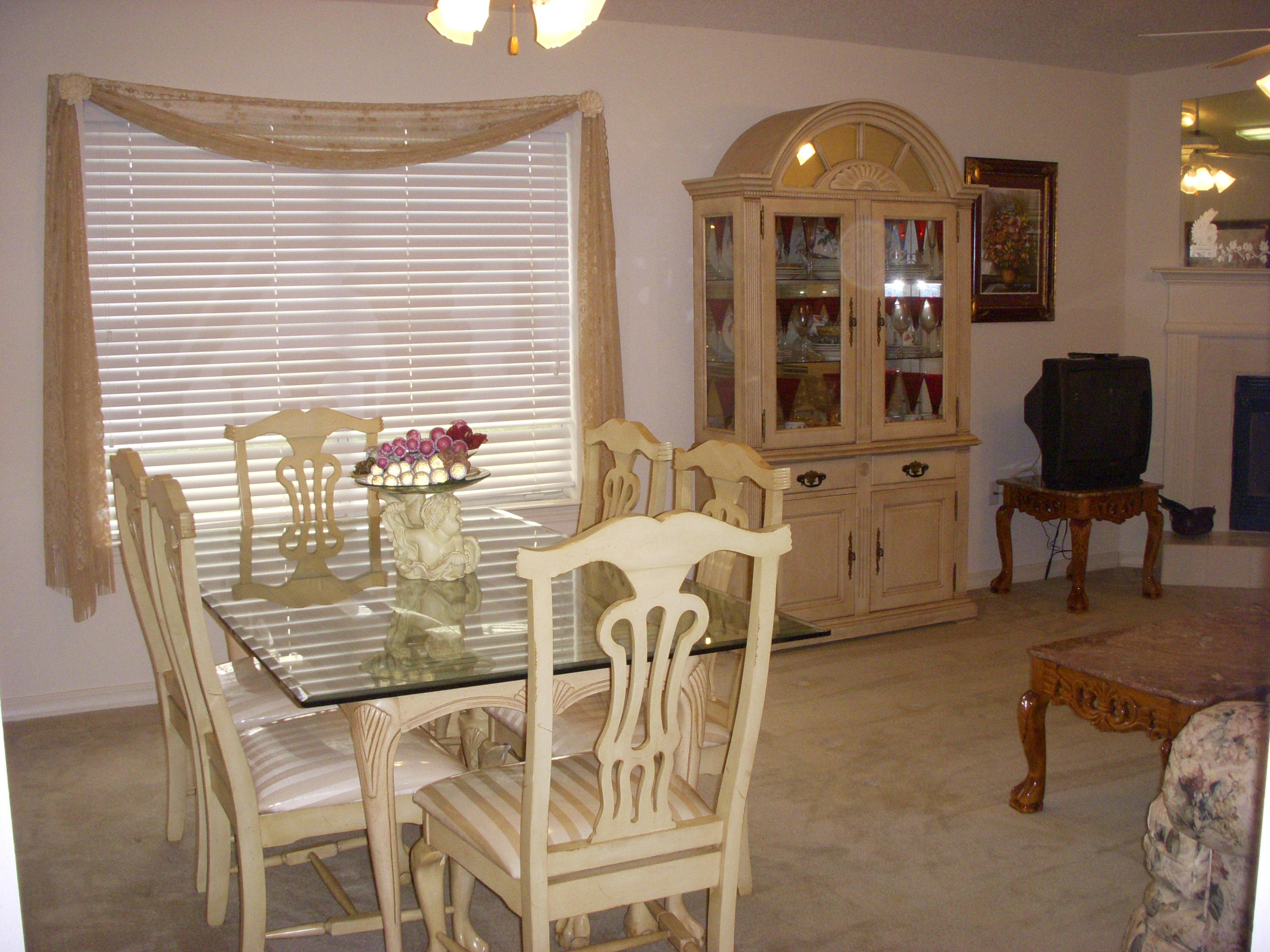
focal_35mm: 38
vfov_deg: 37.7
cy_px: 476
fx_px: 1394
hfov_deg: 49.0
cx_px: 635
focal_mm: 6.3
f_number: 3.3
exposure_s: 1/100
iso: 320
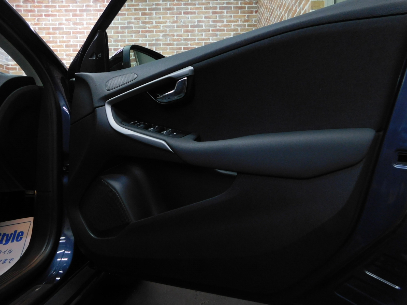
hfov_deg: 73.9
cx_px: 204
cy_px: 152
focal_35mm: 23
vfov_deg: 58.9
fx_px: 270
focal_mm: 4
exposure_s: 1/30
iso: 320
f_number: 3
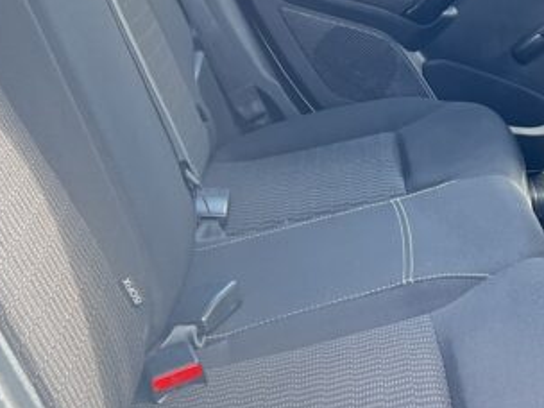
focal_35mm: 68
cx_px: 542
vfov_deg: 21.5
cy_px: 133
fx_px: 1069
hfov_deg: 27.0
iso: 125
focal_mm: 5.7
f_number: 1.5
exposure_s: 1/74
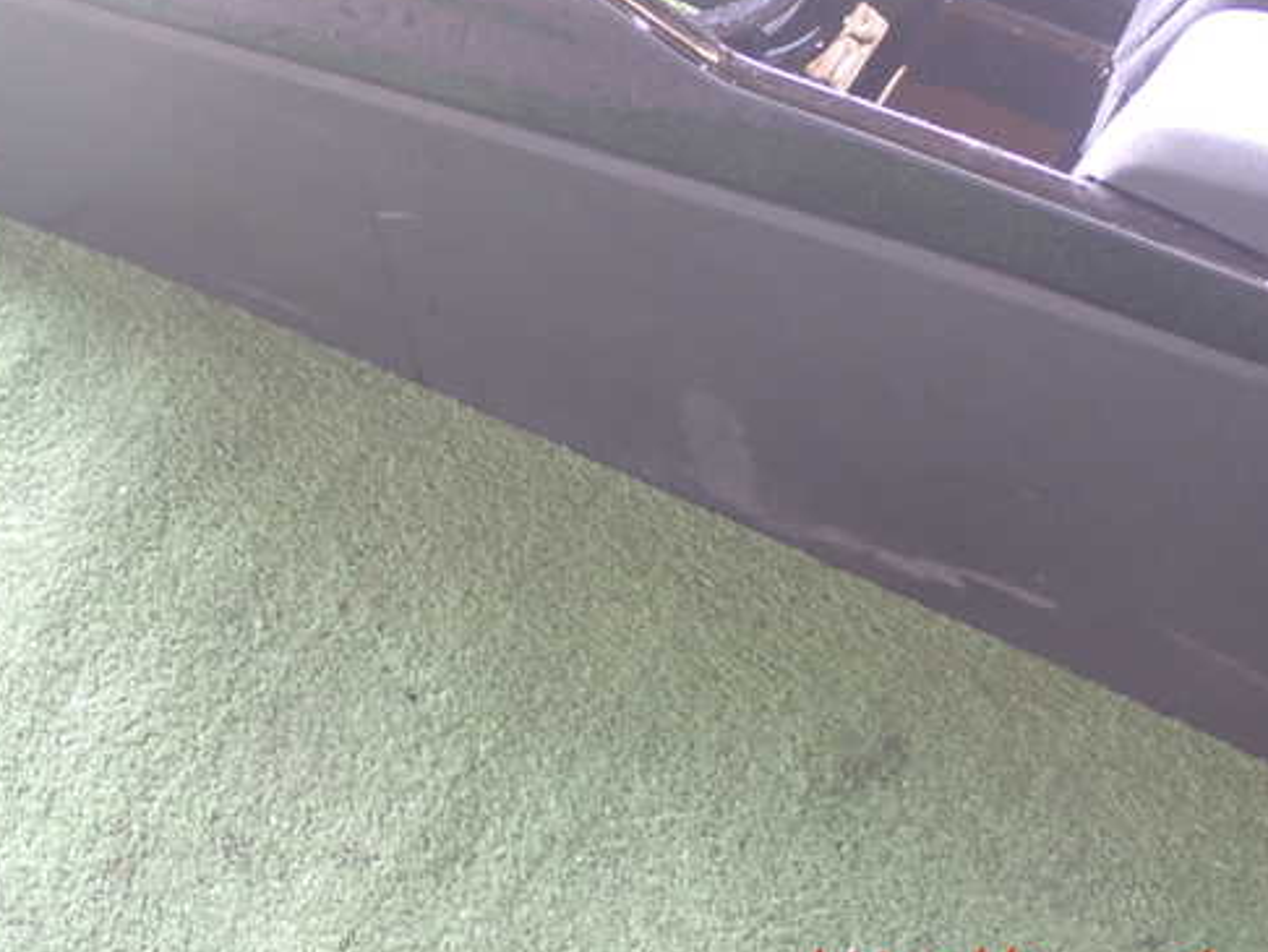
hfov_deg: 33.2
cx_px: 621
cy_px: 423
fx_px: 2126
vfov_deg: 25.2
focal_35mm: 58
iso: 800
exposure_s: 1/25
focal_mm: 8.4
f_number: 3.1
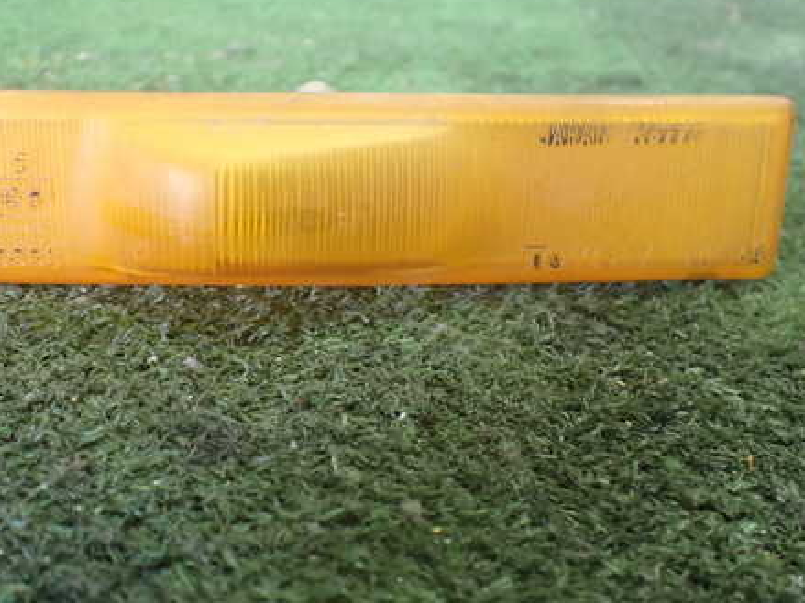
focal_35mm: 41
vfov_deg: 35.0
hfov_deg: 45.4
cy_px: 238
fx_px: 953
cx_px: 308
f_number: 2.3
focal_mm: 5.4
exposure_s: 1/30
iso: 800
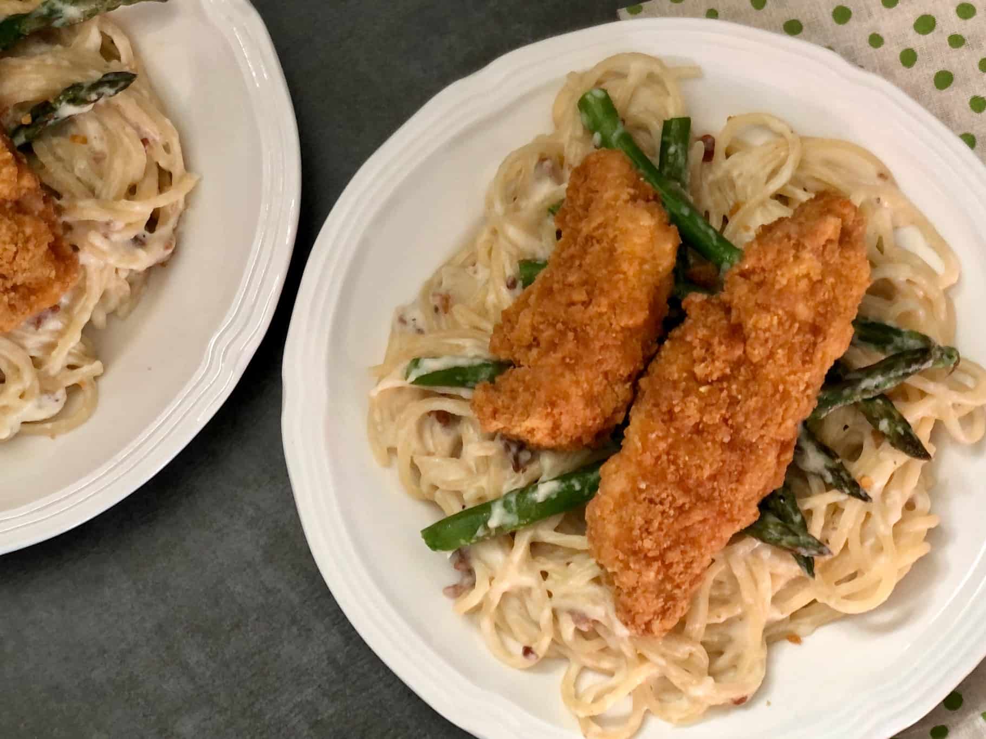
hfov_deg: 36.8
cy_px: 370
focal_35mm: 52
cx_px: 493
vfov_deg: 28.0
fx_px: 1481
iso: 160
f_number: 2.4
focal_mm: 6
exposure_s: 1/20
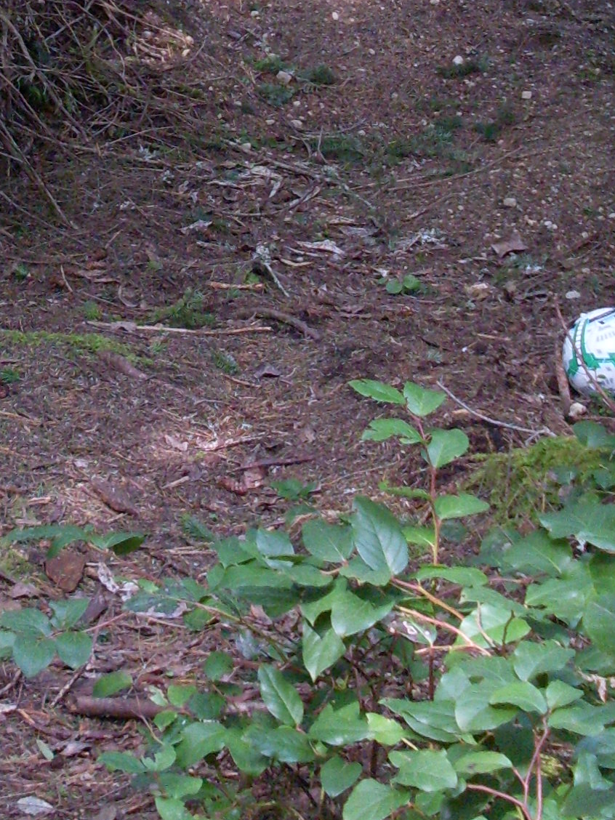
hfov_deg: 13.3
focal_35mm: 110
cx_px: 29
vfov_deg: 17.3
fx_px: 2606
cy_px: -76
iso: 120
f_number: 2.8
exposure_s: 1/45
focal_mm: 6.3
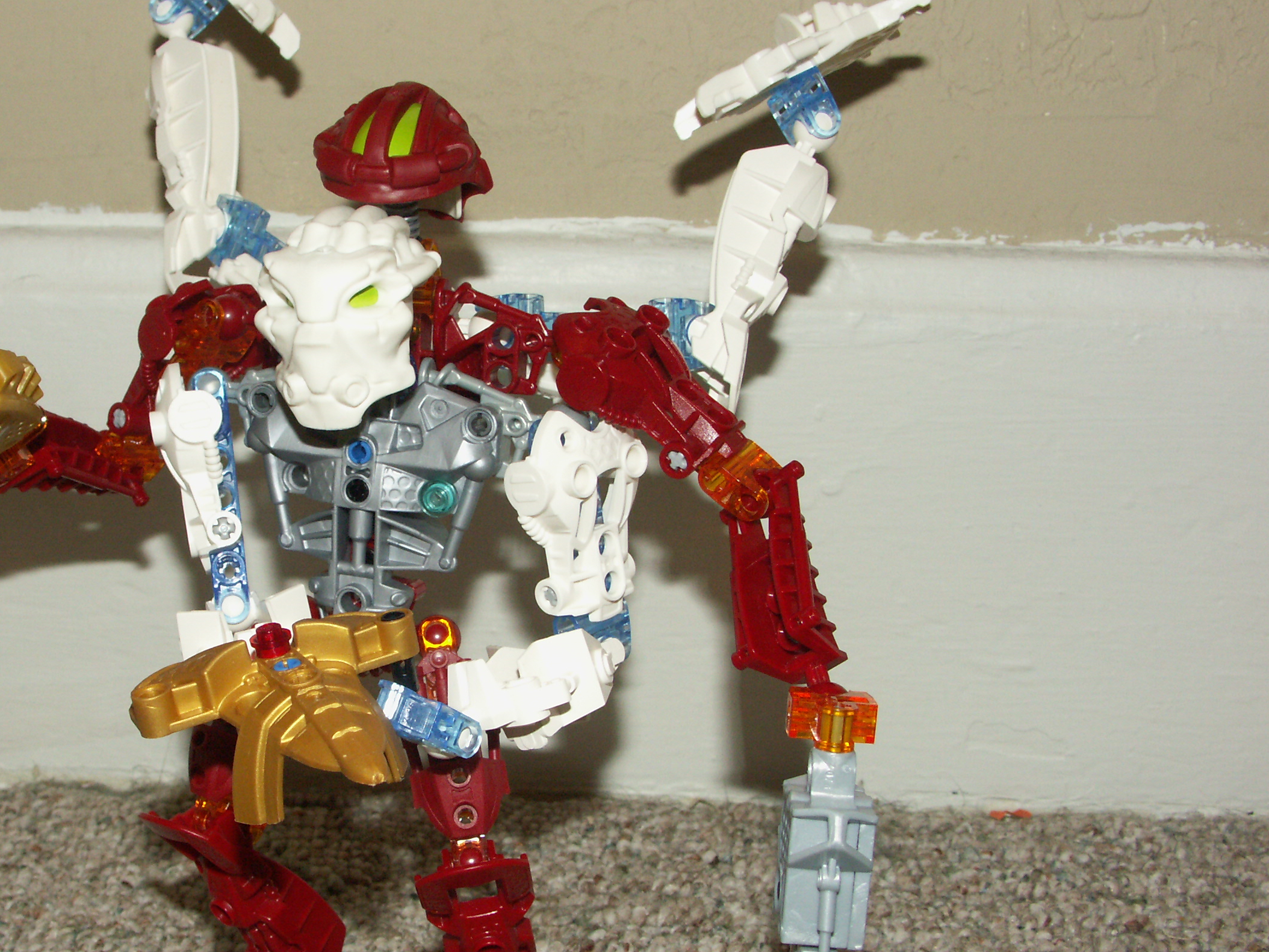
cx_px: 359
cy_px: 600
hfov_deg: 38.9
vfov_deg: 30.1
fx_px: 1760
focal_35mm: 48
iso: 200
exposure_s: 1/50
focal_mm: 8.02
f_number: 4.5
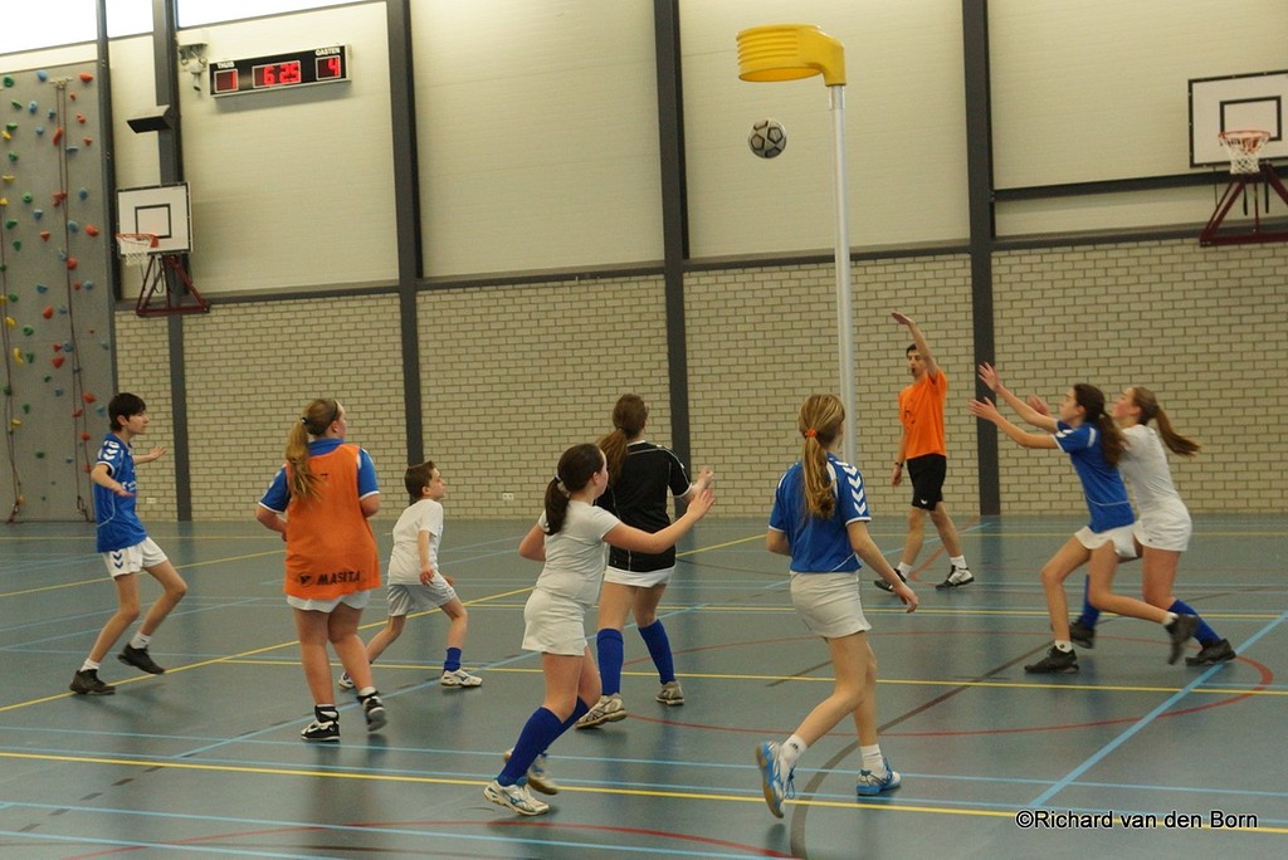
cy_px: 430
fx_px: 1289
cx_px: 644
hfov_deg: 53.1
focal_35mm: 36
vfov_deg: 36.9
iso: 800
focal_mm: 24
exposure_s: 1/200
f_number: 3.2
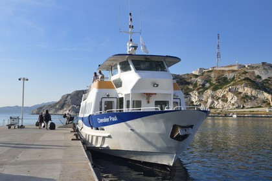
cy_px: 90
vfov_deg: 35.1
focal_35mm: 38
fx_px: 287
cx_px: 136
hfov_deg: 50.7
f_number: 11
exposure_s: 1/320
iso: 200
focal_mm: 38
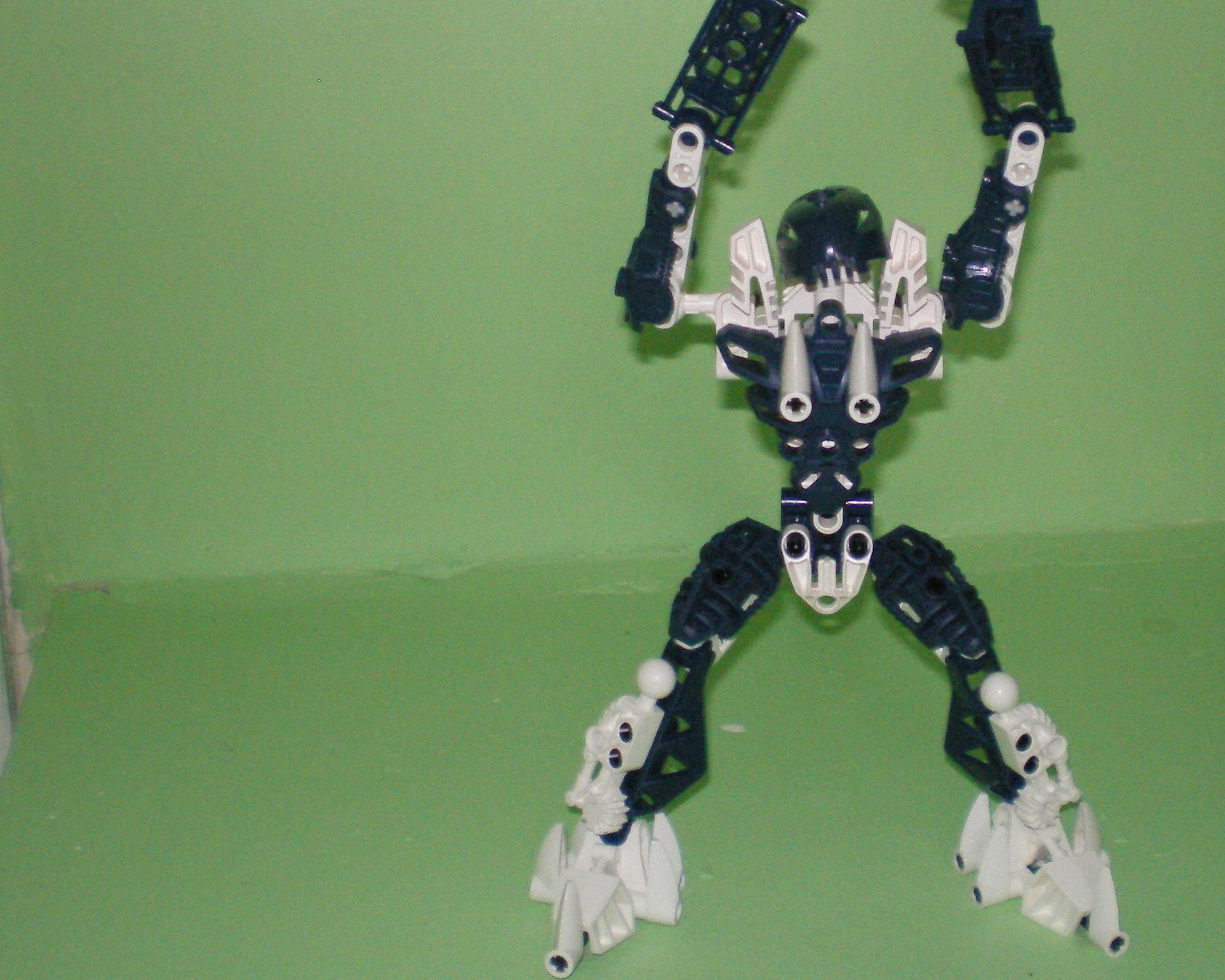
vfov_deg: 26.4
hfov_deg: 33.0
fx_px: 2066
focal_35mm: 57
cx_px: 696
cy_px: 281
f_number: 3.1
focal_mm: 6.3
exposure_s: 1/30
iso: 400
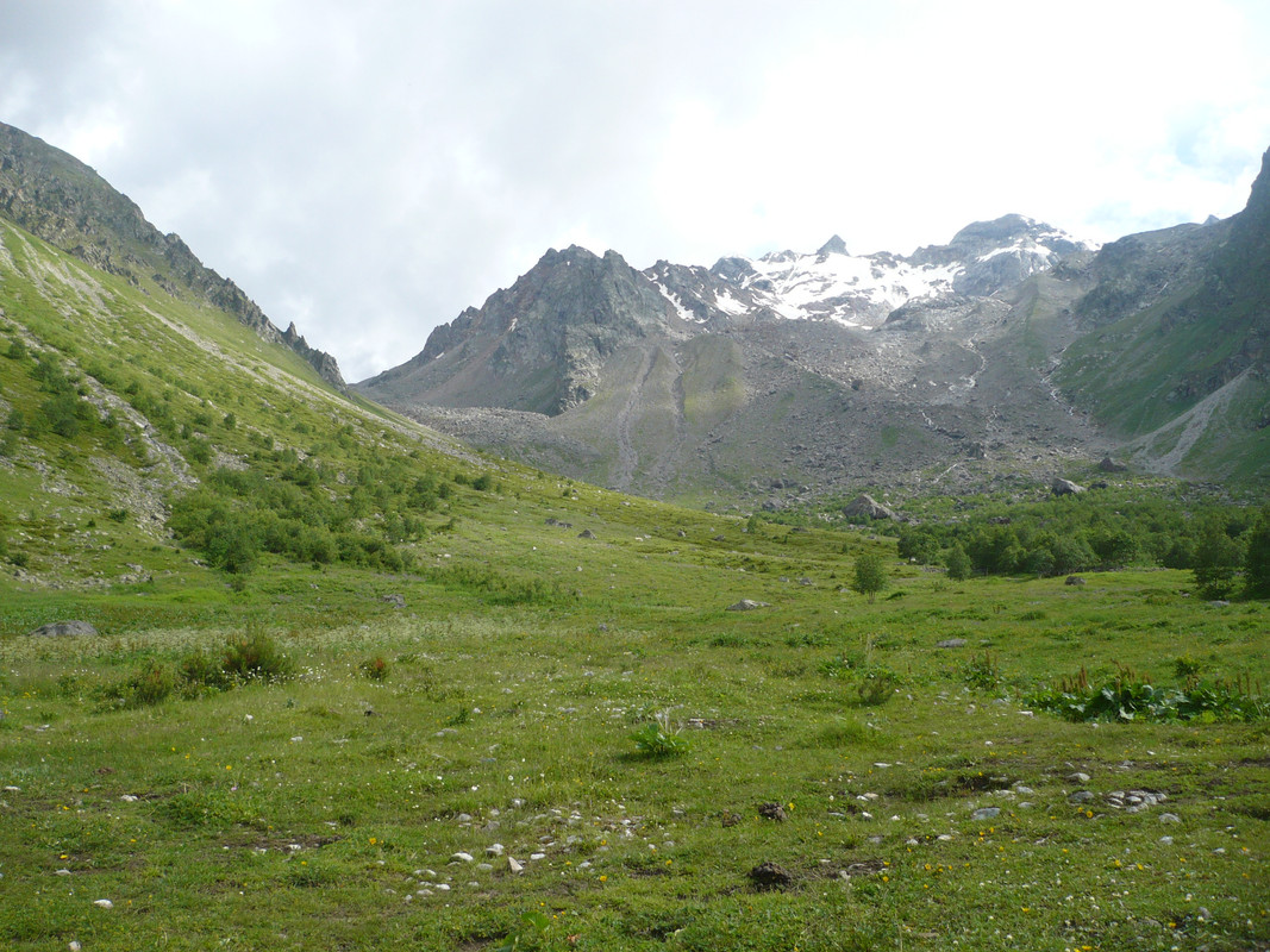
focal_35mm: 35
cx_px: 635
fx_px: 1284
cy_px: 476
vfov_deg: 40.7
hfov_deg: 52.6
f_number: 2.8
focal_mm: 5.8
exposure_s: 1/800
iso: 100
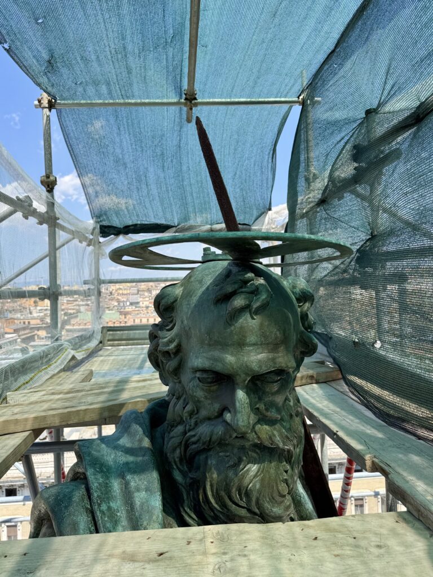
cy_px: 288
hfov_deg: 56.8
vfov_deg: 71.6
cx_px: 216
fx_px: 400
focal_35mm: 24
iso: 80
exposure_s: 1/2331
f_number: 1.8
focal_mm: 6.8
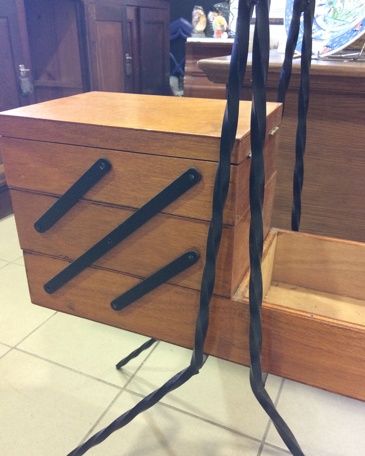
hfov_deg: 47.1
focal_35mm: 31
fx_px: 419
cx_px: 183
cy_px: 226
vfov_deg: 57.2
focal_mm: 4.15
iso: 250
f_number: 2.2
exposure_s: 1/33
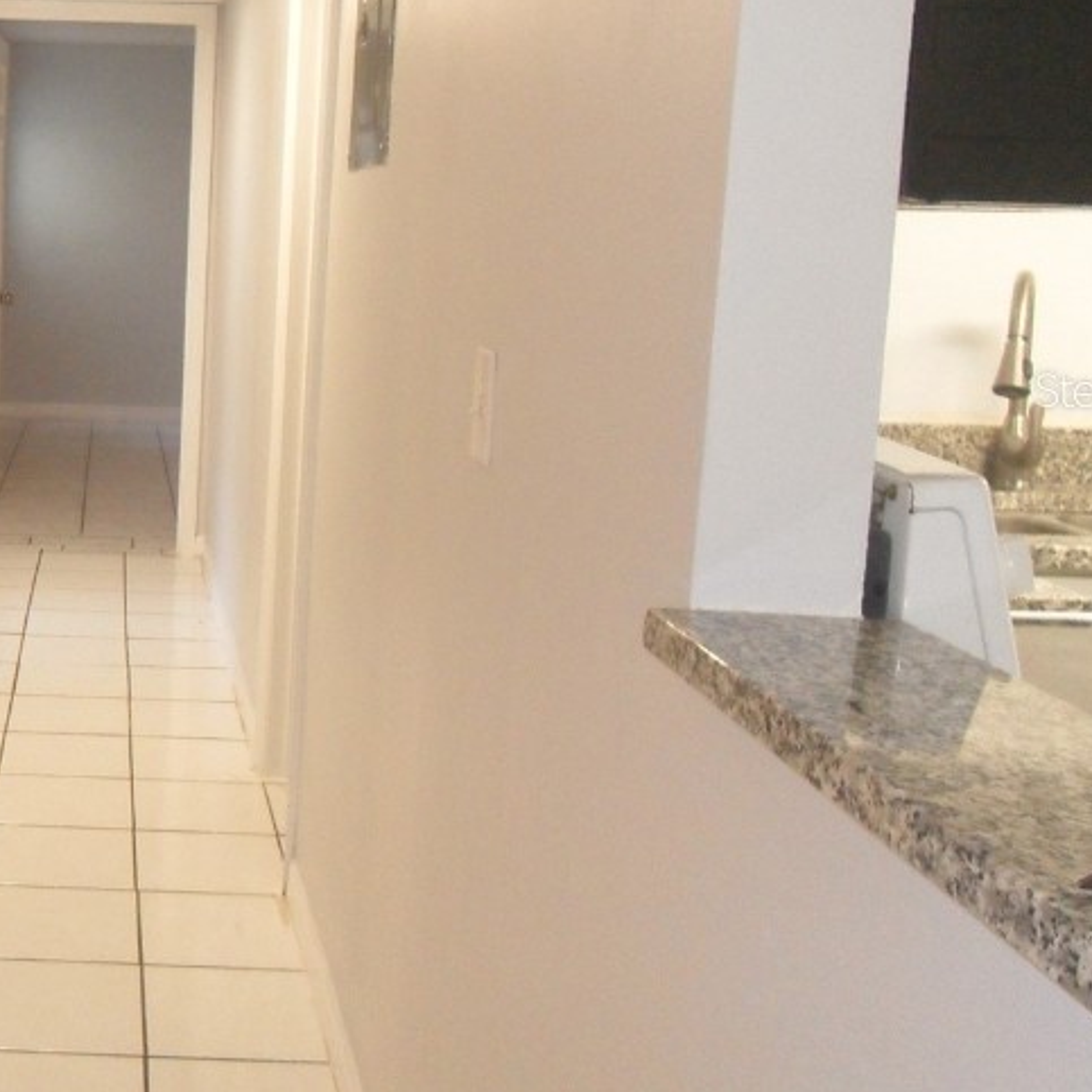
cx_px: 90
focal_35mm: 45
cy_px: 389
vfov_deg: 37.3
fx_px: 1606
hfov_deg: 35.2
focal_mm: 4.3
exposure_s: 1/45
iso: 320
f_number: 2.8
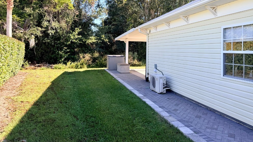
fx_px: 181
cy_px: 49
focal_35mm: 27
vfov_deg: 42.4
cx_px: 130
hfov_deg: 69.8
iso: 100
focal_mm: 6.76
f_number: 1.78
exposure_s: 1/1122
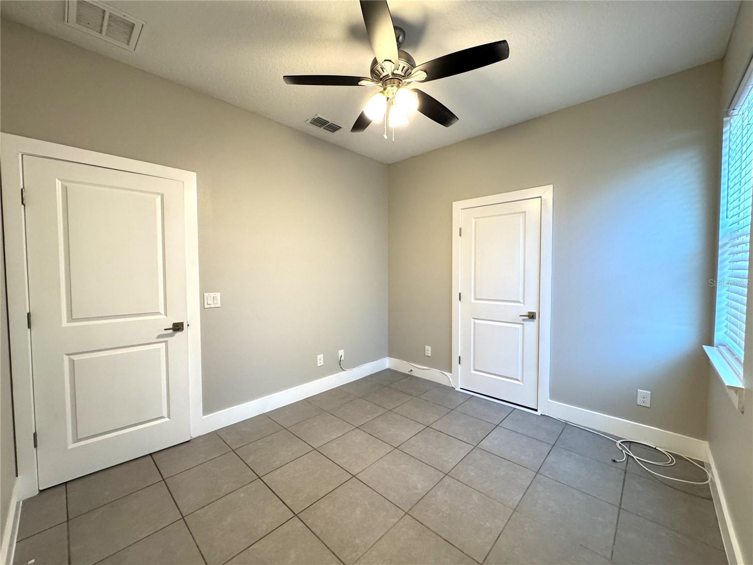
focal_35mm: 14
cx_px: 376
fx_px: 305
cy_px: 282
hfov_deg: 102.1
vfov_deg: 85.7
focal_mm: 2.22
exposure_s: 1/60
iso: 250
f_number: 2.2
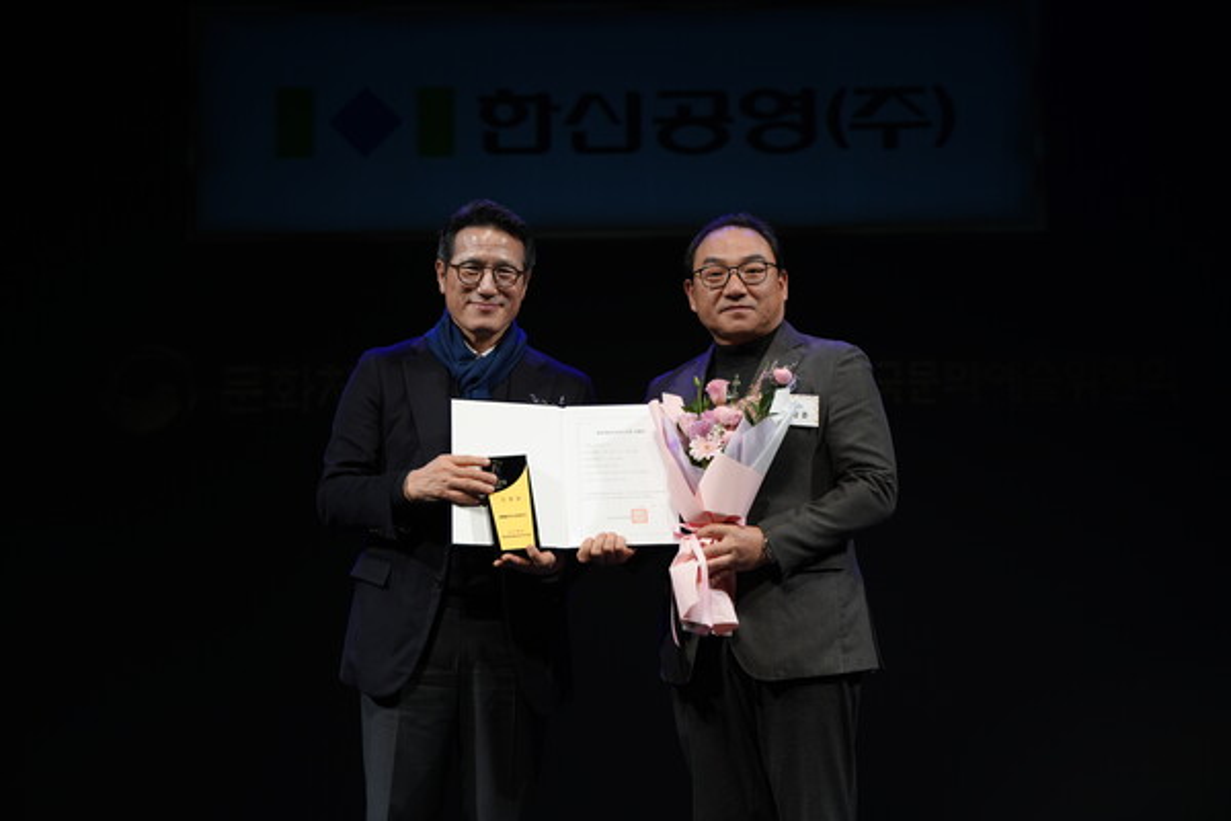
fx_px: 2188
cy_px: 410
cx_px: 616
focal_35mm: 64
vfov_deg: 21.2
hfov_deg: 31.4
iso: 250
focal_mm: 64
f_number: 4
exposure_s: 1/125
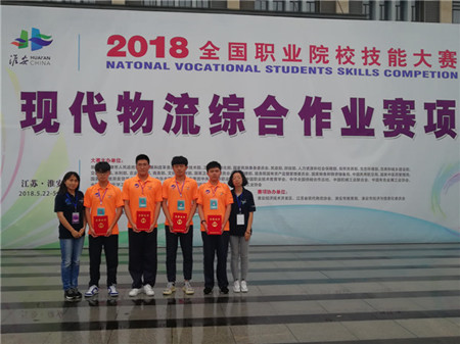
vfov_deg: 39.6
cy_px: 172
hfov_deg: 51.4
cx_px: 230
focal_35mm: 36
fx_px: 478
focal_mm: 3.83
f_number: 1.8
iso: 50
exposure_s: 1/697
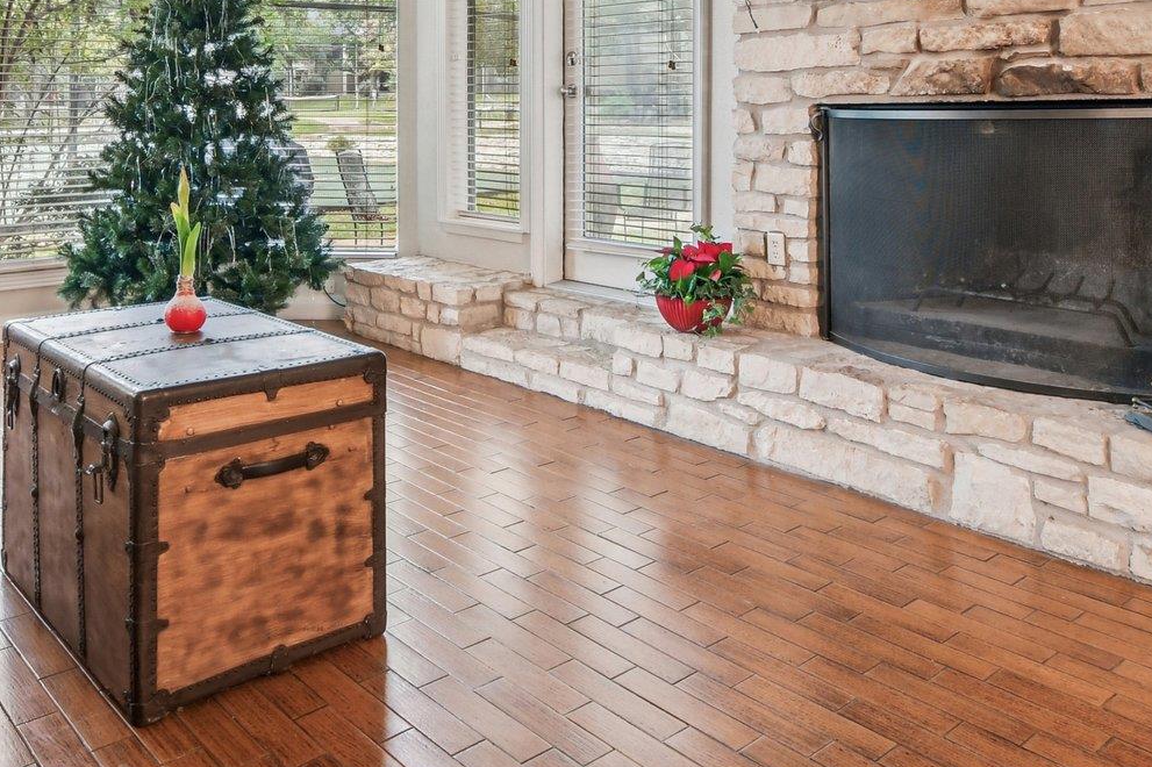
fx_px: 992
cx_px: 549
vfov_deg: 39.4
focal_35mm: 31
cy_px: 83
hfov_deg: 60.3
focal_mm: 10
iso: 400
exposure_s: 1/4
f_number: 8
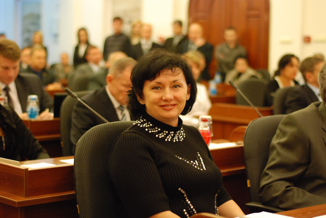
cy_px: 109
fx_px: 680
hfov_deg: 27.0
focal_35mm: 75
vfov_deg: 18.2
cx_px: 163
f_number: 1.8
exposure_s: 1/50
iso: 1250
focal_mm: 50
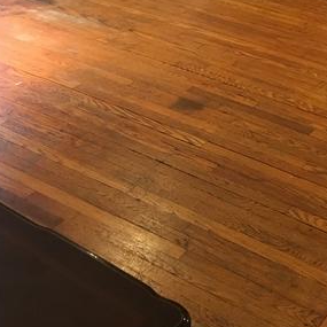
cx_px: 220
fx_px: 769
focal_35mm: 72
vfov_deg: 22.6
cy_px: -32
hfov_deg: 23.9
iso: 80
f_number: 2.2
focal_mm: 4.15
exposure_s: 1/10
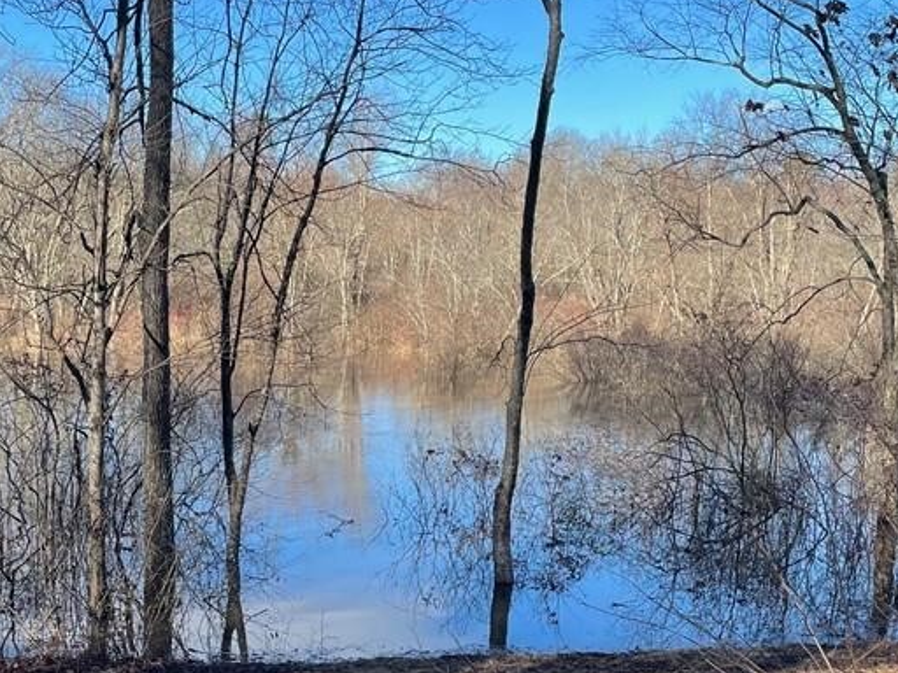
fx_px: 1349
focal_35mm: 52
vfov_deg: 27.8
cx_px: 389
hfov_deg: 36.8
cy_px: 452
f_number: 1.6
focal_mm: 4.2
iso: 32
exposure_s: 1/1453
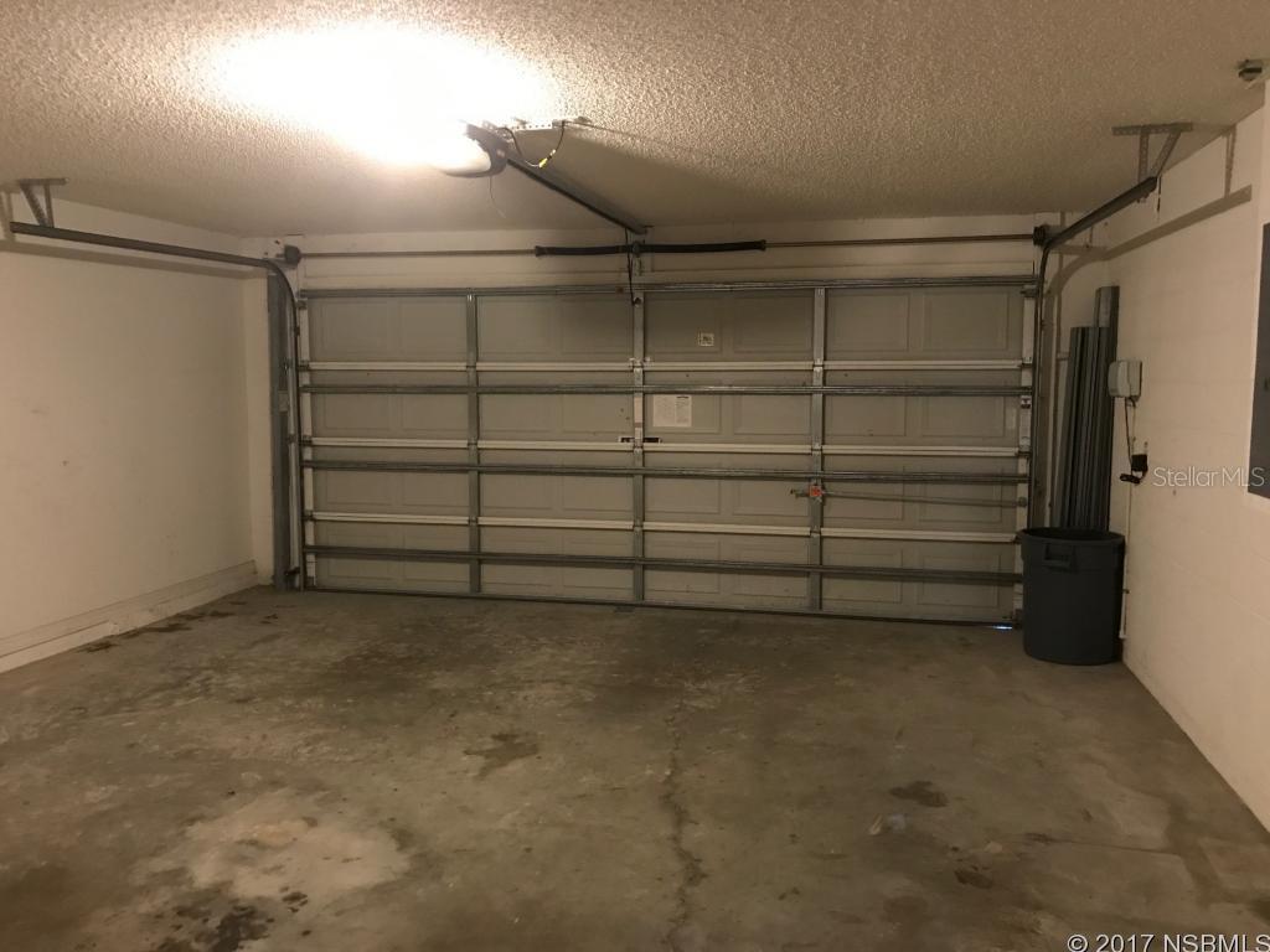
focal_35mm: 28
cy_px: 476
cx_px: 635
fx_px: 1027
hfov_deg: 63.4
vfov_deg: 49.7
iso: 80
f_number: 1.8
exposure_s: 1/6
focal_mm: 3.99
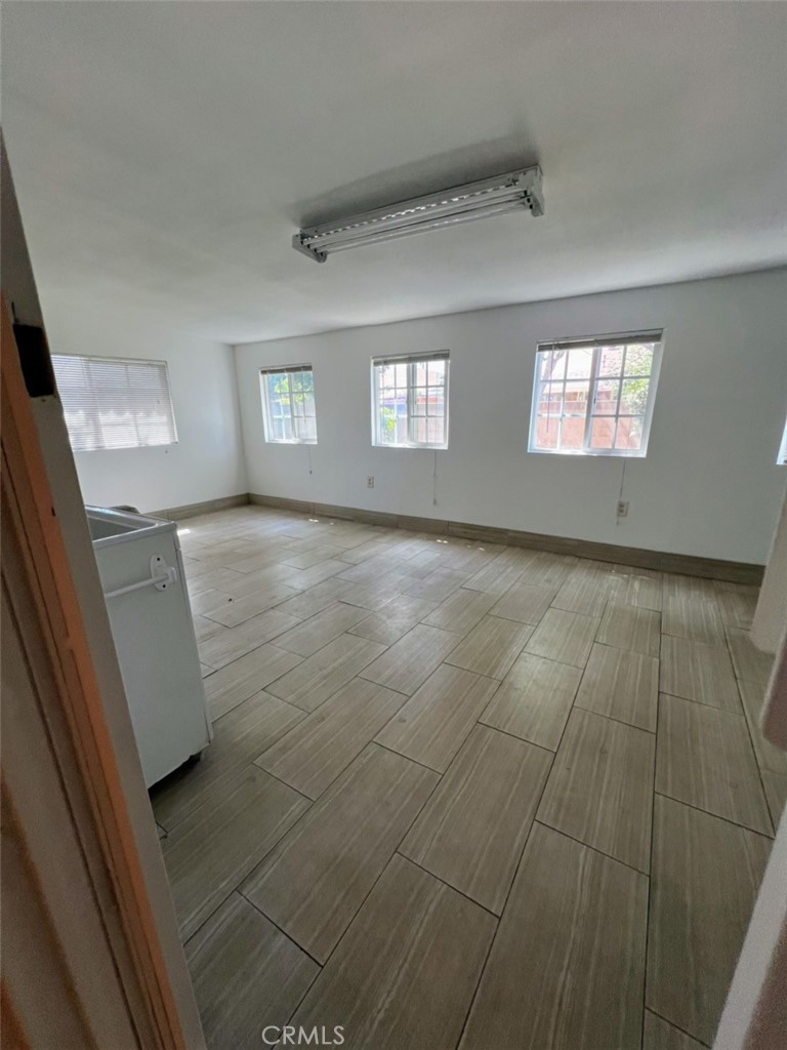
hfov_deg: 89.9
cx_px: 394
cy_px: 525
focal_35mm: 13
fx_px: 394
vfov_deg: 106.2
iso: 160
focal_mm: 1.57
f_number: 1.8
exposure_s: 1/120
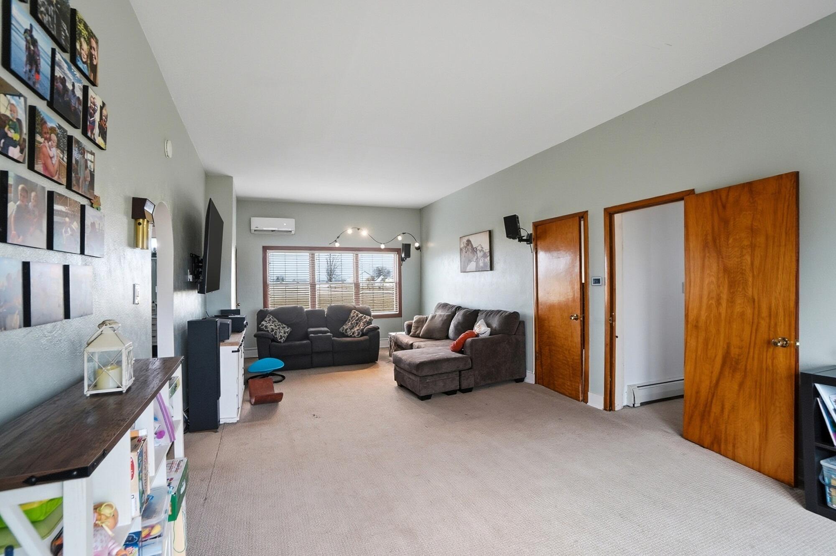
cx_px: 418
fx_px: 348
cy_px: 278
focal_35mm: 15
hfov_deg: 100.4
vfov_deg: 77.2
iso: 100
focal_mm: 10
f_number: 4
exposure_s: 1/400
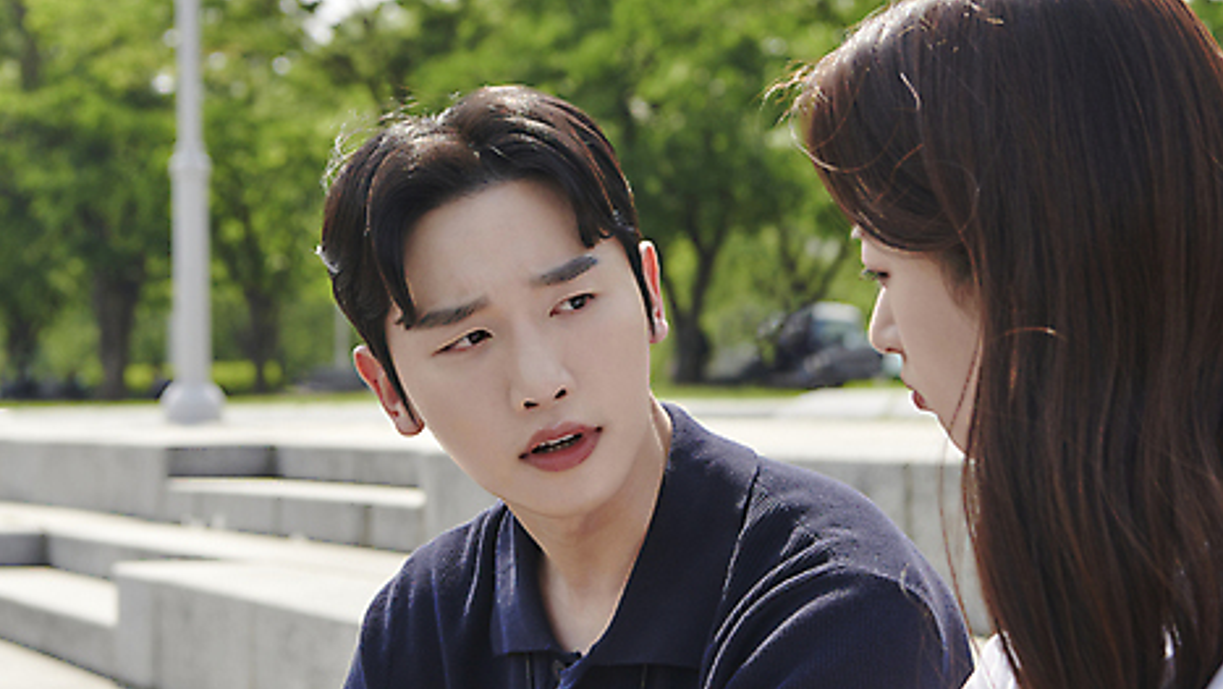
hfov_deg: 22.0
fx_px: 3147
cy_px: 521
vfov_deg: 12.5
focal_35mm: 97
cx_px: 564
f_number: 5.6
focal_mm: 60
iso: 160
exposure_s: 1/500
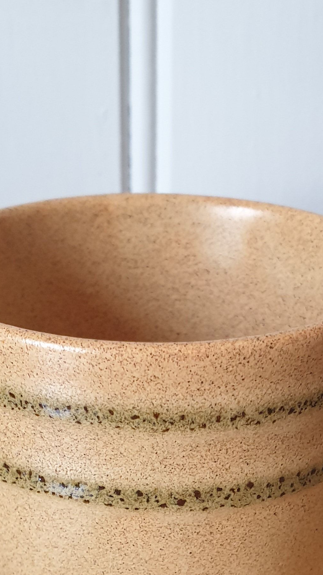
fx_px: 959
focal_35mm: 63
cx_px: 161
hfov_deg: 19.1
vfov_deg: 32.3
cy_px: 467
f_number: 2.4
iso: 320
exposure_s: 1/50
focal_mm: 4.3
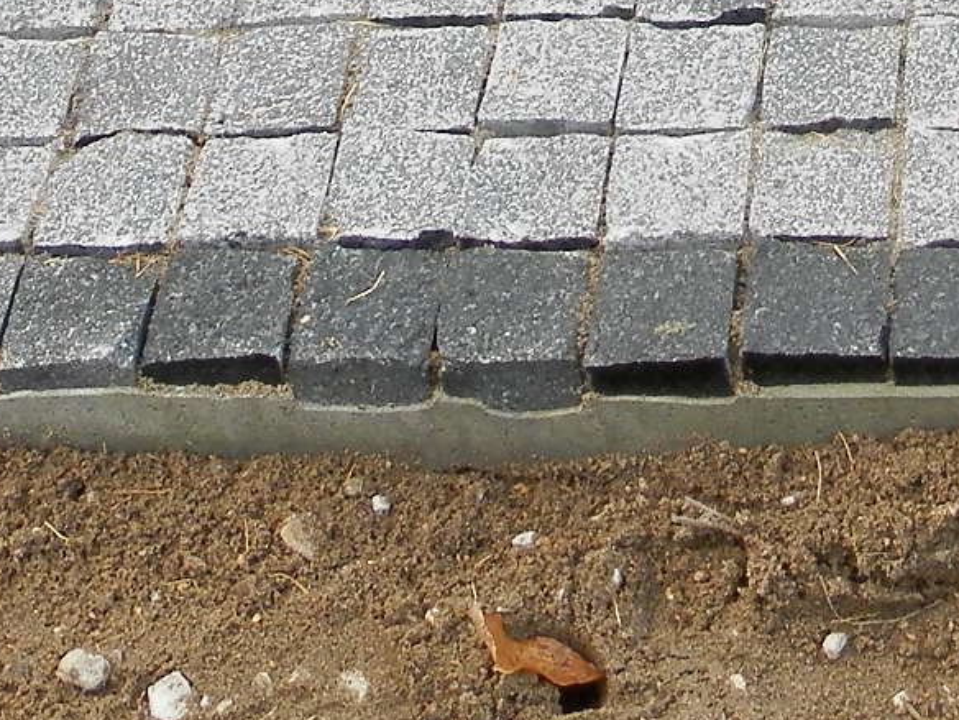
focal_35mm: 136
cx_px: 974
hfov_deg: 14.3
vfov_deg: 10.0
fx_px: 3768
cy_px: -759
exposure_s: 1/80
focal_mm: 5.5
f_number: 3.2
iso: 80
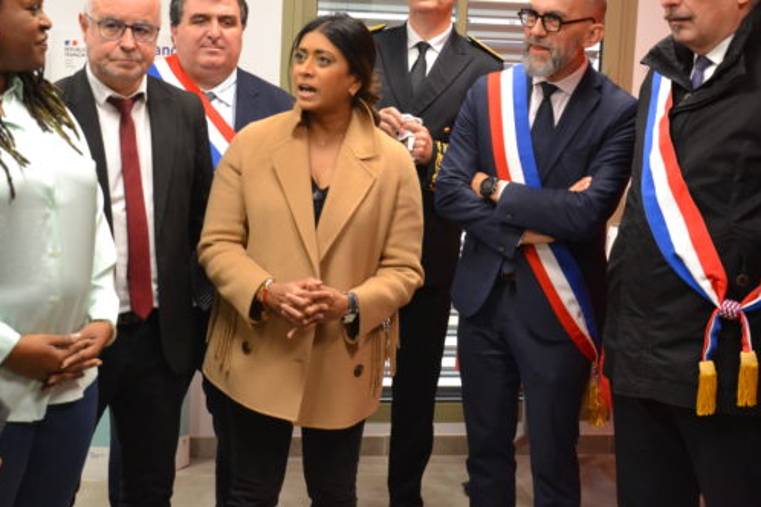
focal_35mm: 53
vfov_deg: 25.6
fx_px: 1114
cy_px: 185
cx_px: 319
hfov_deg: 37.6
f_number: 4
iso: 1600
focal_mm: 25
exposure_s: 1/60
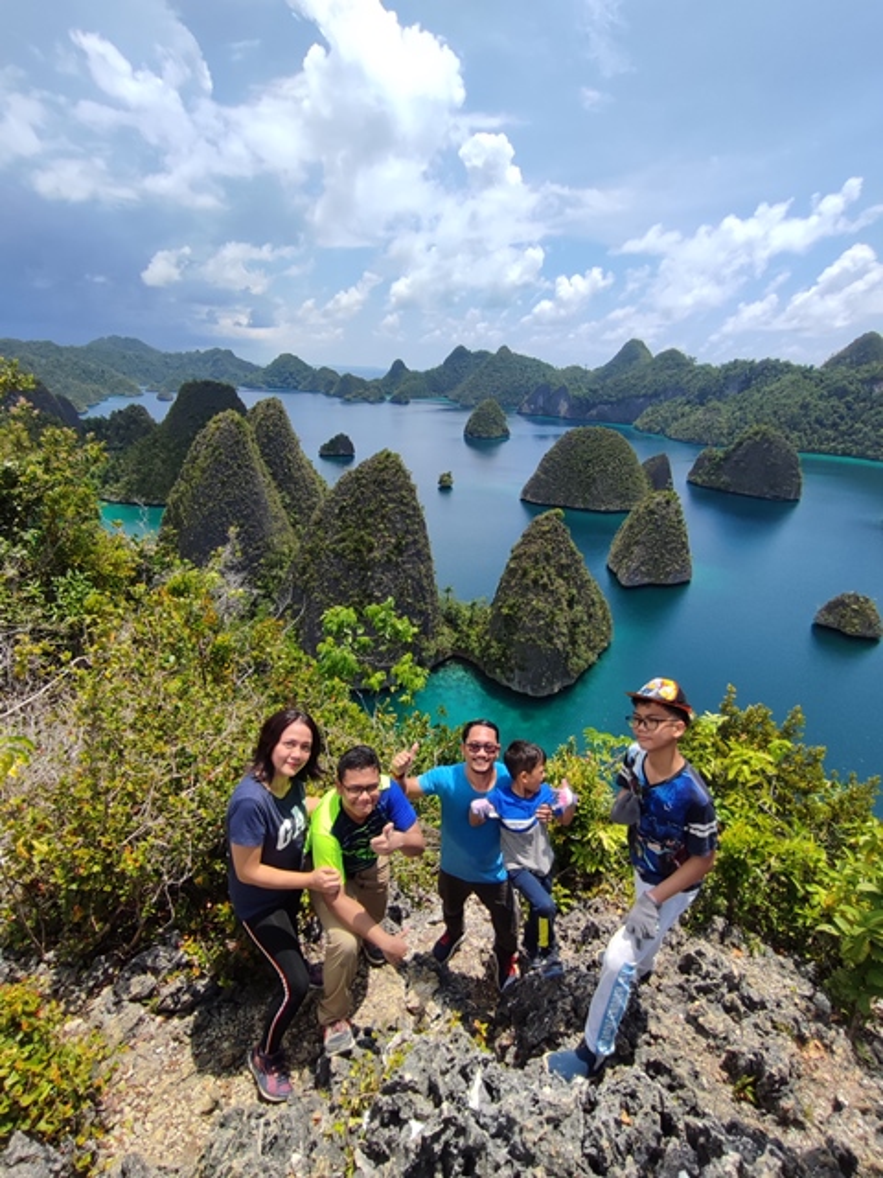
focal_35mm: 16
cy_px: 589
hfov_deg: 78.1
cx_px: 442
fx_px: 544
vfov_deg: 94.5
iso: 50
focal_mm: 1.65
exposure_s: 1/1486
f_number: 2.2
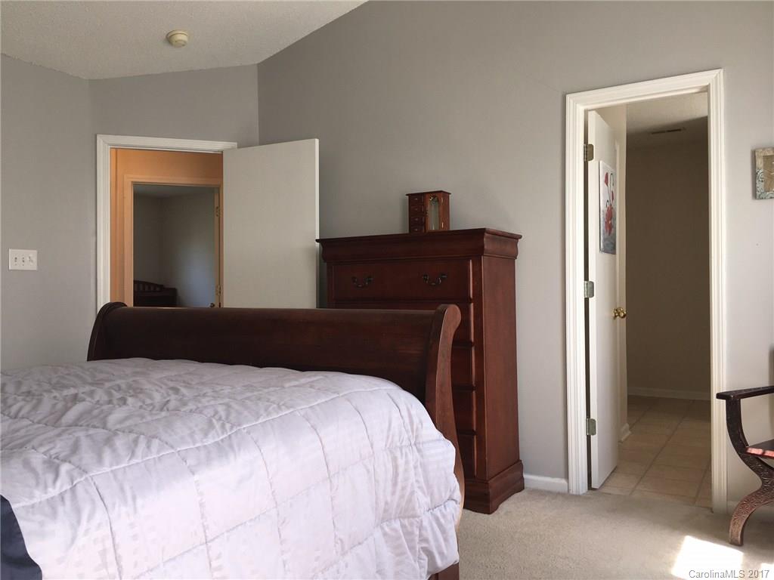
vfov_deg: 48.2
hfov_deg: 61.7
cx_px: 387
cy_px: 290
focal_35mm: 29
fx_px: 648
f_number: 2.2
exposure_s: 1/30
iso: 25
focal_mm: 4.15
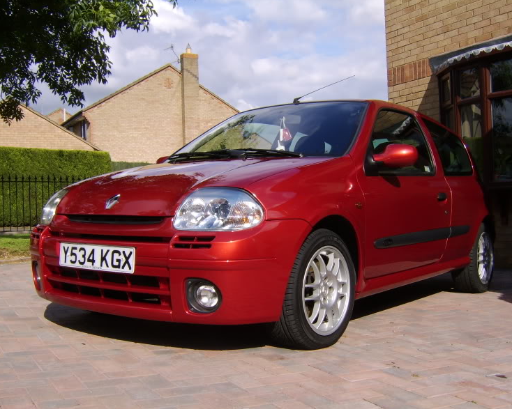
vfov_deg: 44.5
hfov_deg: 54.2
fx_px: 500
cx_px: 271
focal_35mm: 33
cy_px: 207
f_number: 6.7
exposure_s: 1/272
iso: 71
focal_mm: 8.13
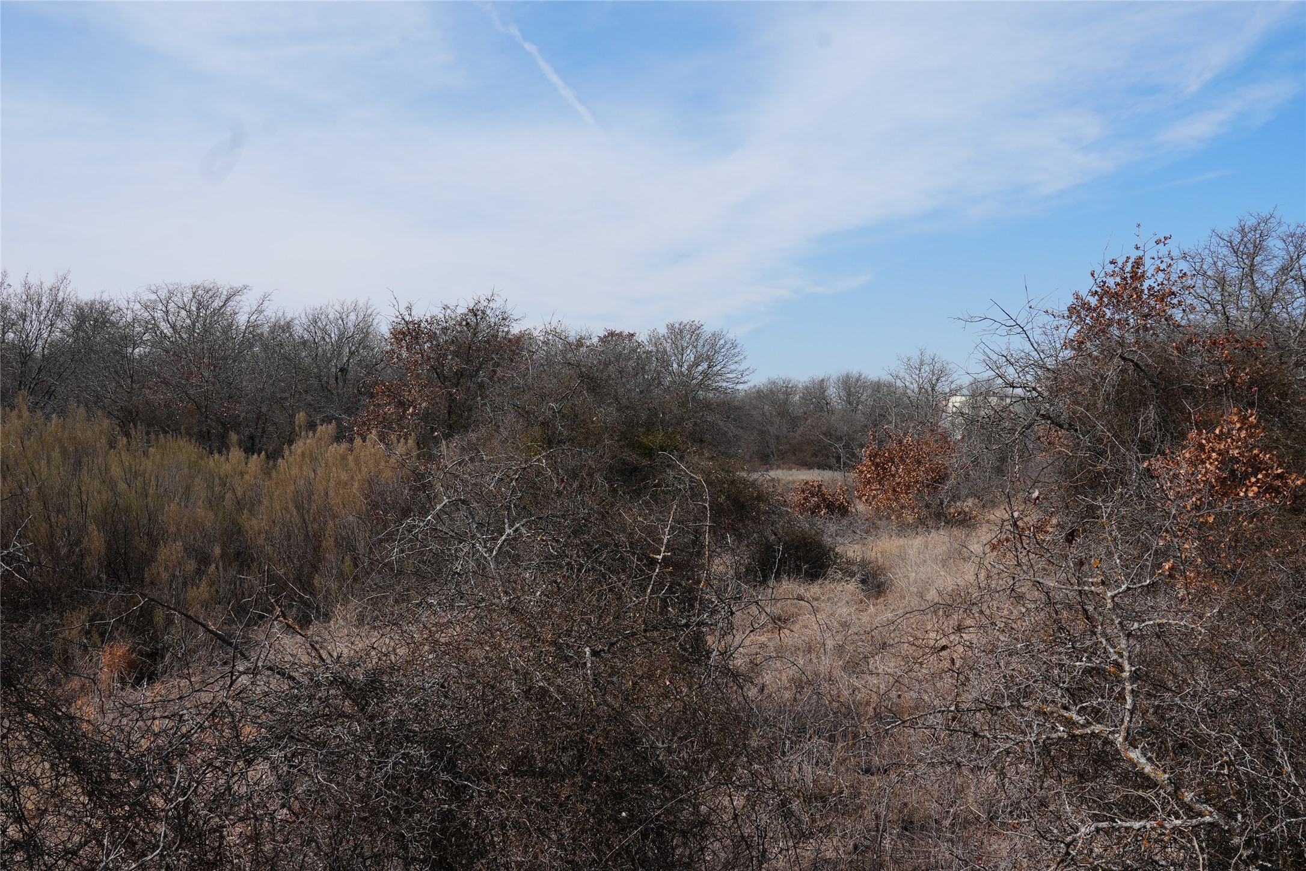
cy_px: 436
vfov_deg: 36.9
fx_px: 1306
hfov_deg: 53.1
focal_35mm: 36
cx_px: 653
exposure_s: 1/160
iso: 100
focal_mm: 24
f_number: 10
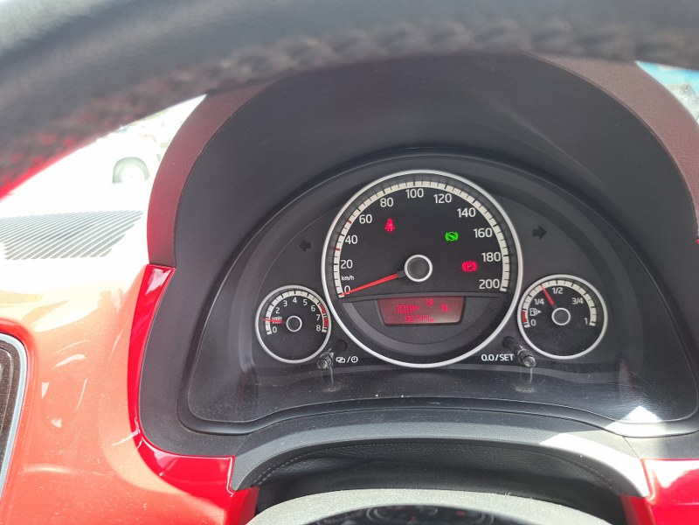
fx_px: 485
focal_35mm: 24
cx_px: 350
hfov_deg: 71.6
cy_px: 262
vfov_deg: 56.8
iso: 50
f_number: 1.8
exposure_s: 1/100
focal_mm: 5.23
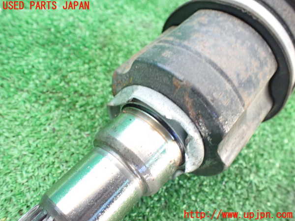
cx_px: 148
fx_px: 256
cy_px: 110
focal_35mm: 30
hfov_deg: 60.0
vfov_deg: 46.8
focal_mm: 5.4
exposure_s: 1/30
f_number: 2.3
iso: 1000
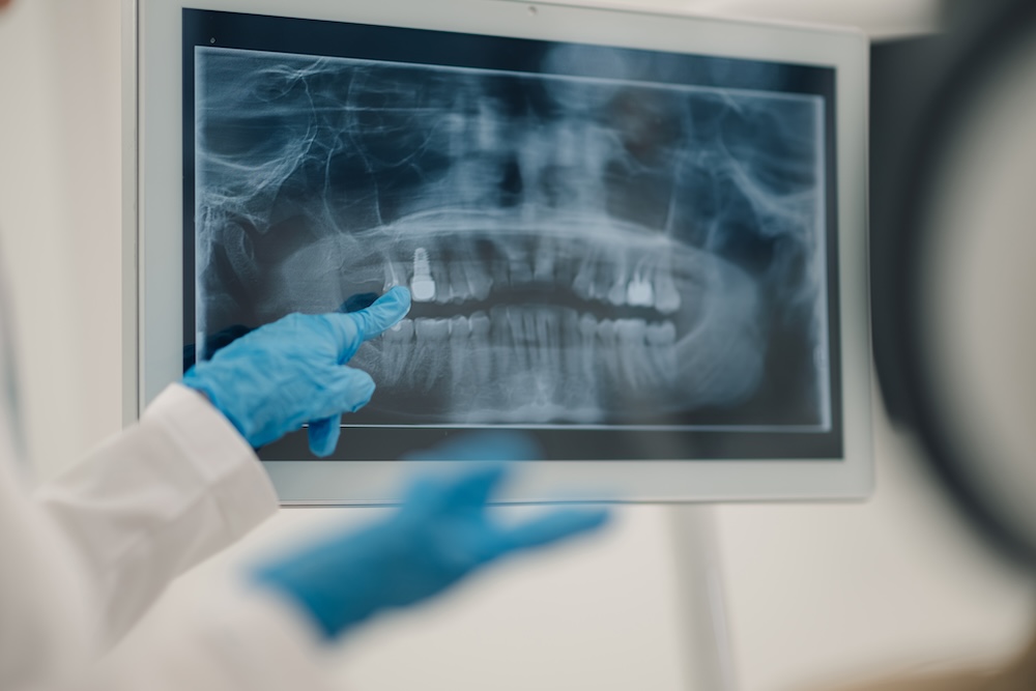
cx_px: 518
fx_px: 2446
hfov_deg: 23.9
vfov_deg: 16.1
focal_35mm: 85
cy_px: 346
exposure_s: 1/400
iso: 200
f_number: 1.4
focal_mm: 85
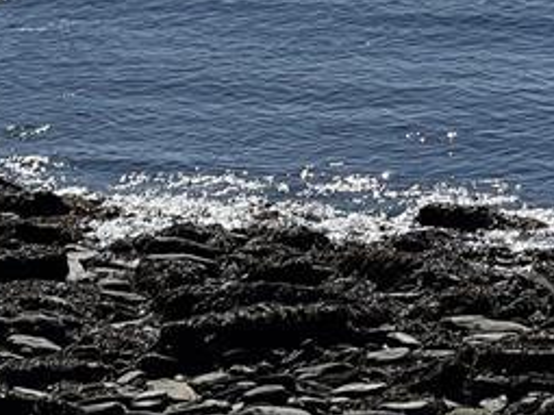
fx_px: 4111
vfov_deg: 5.7
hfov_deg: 7.6
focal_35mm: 257
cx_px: 873
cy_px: -261
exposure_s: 1/4386
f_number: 2.2
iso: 25
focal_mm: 7.5
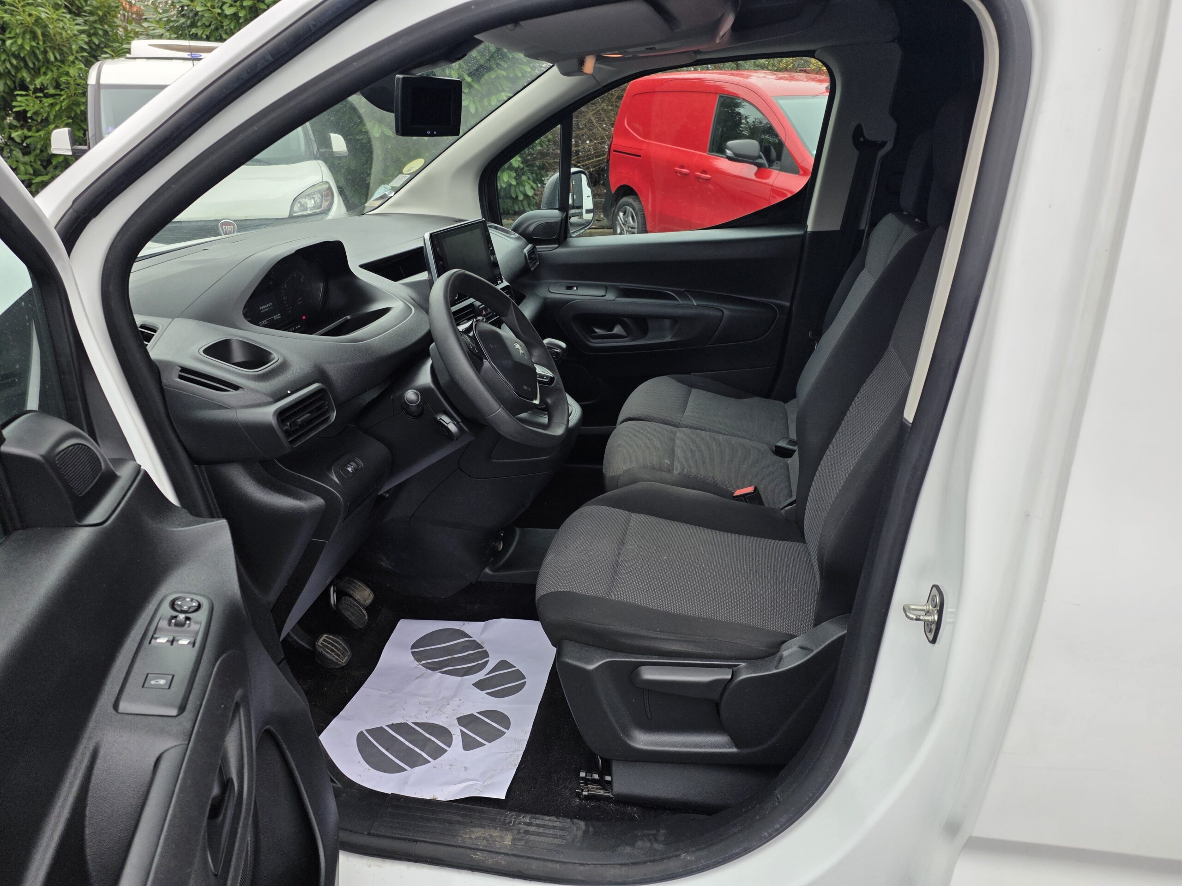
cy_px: 443
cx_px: 591
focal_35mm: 23
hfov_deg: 73.9
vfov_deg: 58.9
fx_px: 785
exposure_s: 1/180
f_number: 1.7
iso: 50
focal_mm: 6.25
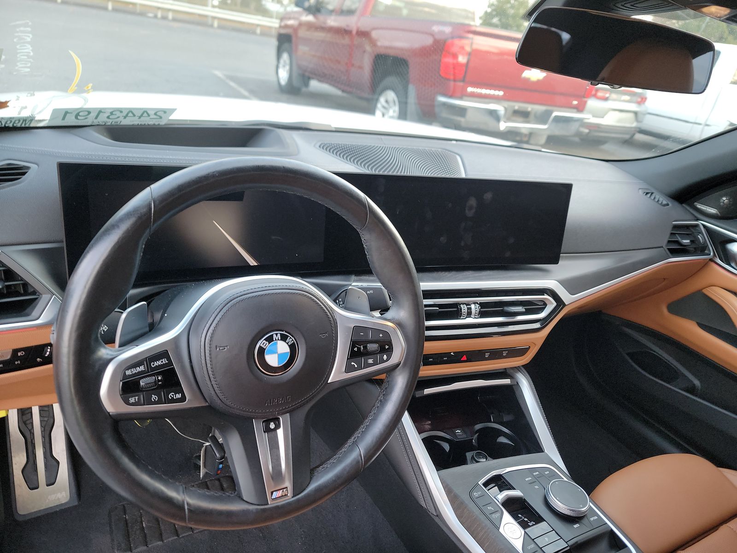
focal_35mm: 24
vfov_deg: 56.8
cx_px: 368
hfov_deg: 71.6
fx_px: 511
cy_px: 276
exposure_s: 1/59
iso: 254
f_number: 1.8
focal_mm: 6.7
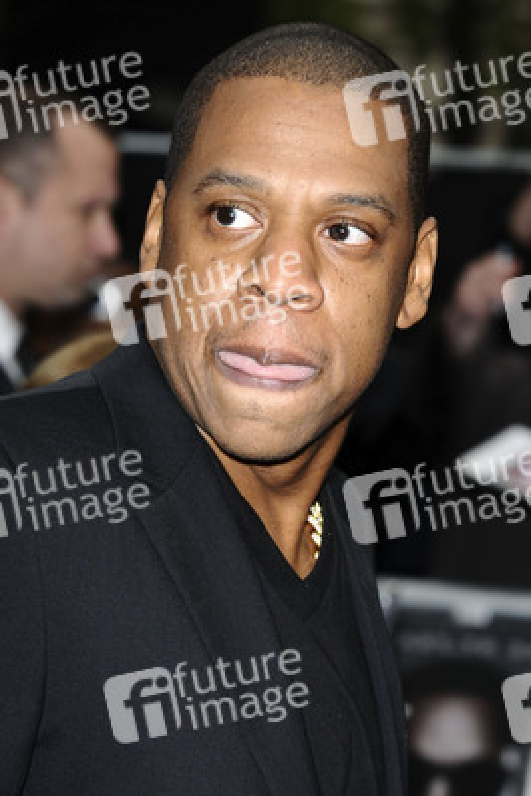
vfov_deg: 17.1
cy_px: 398
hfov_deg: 11.4
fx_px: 2652
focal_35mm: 120
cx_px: 266
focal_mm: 80
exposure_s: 1/250
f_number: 5
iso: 320
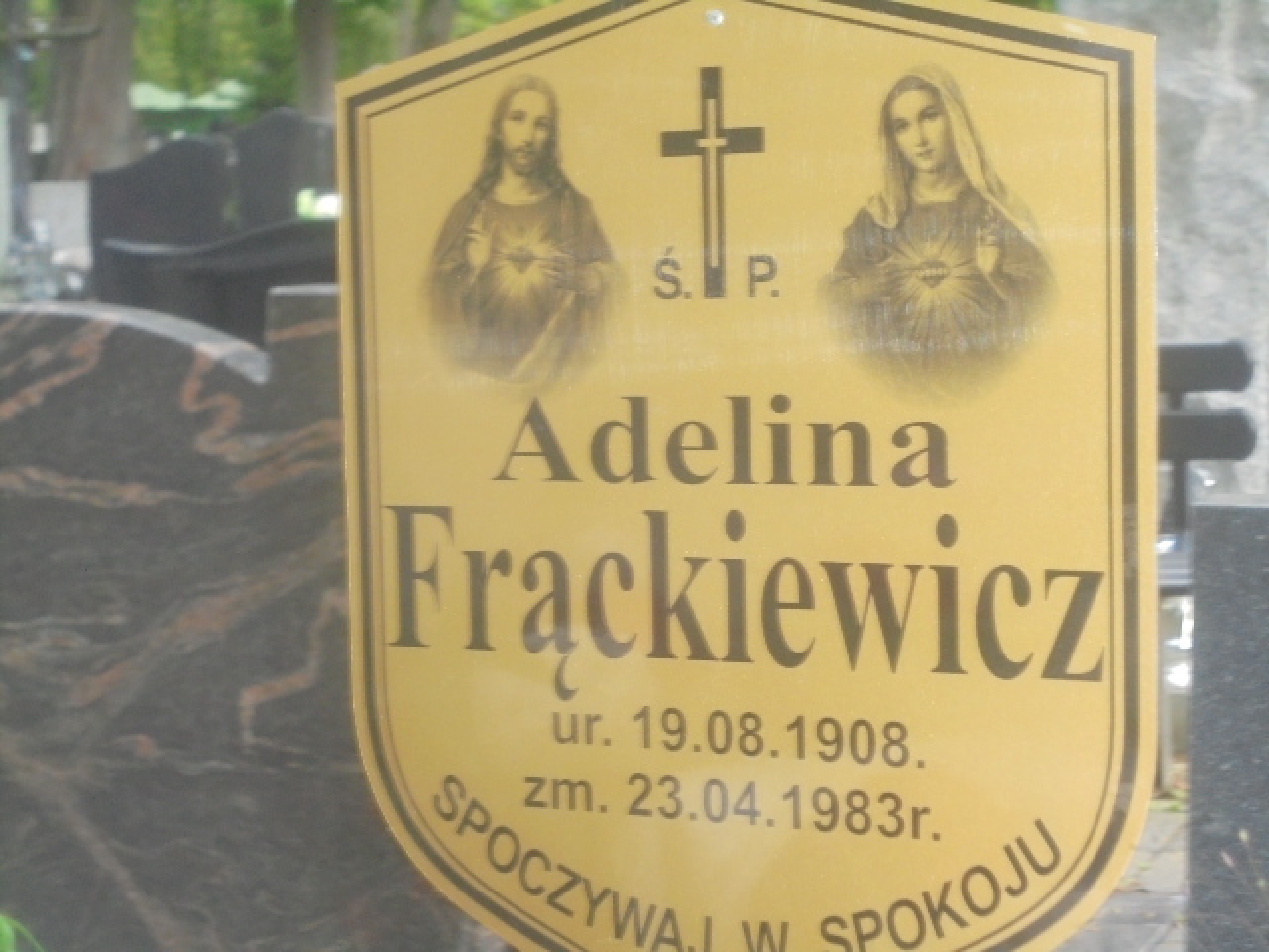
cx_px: 634
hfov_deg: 26.7
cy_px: 476
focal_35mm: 73
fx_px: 2676
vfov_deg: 20.2
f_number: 6.1
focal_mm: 13.1
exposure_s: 1/25
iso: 400
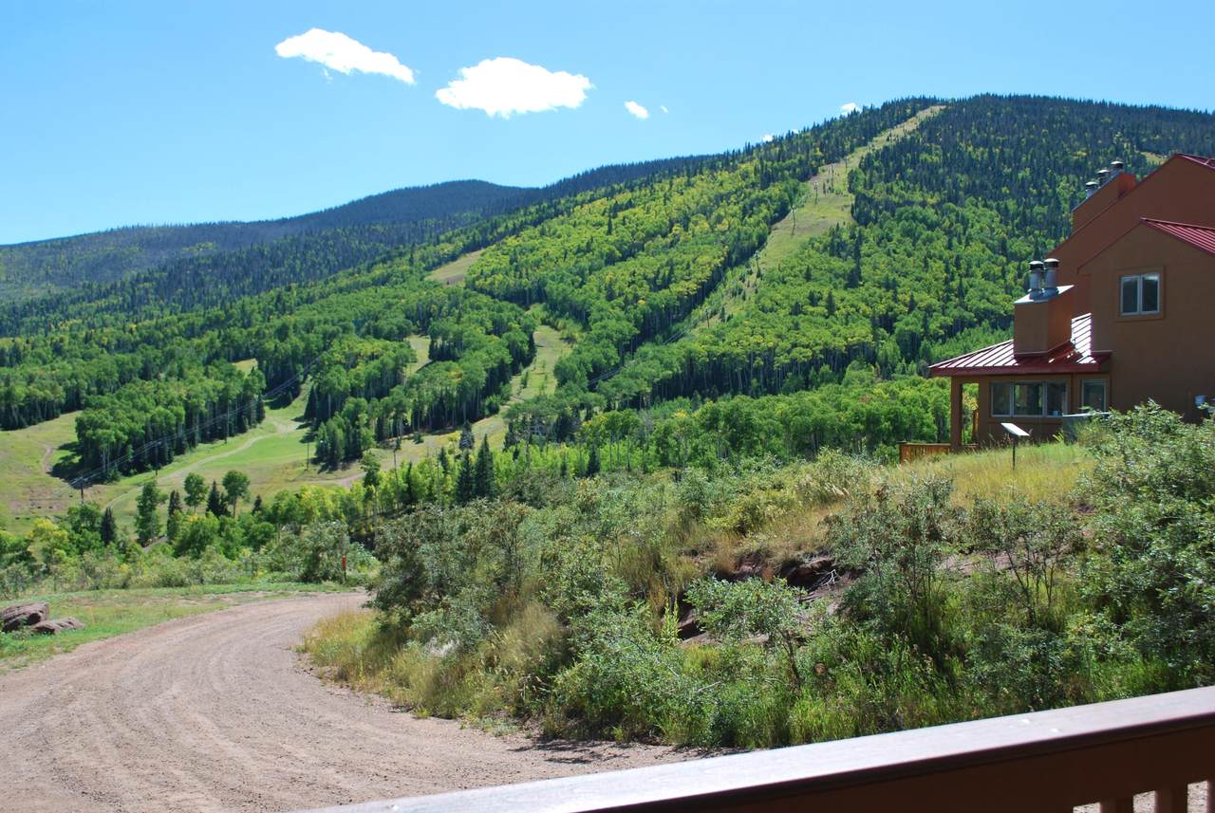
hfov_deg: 53.1
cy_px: 406
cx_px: 608
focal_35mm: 36
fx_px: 1217
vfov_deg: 37.0
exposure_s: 1/200
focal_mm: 24
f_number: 7.1
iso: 100
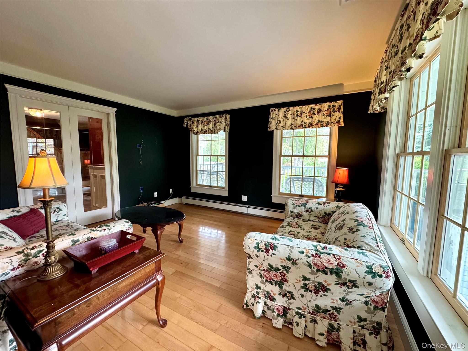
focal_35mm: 14
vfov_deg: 85.7
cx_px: 234
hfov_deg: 102.1
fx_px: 189
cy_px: 176
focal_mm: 2.22
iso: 400
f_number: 2.2
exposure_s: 1/60
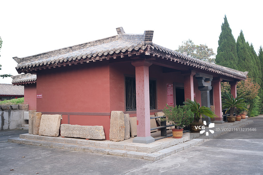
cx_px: 132
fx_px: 256
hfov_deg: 54.4
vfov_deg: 37.8
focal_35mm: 35
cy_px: 88
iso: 160
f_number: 4
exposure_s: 1/50
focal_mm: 23
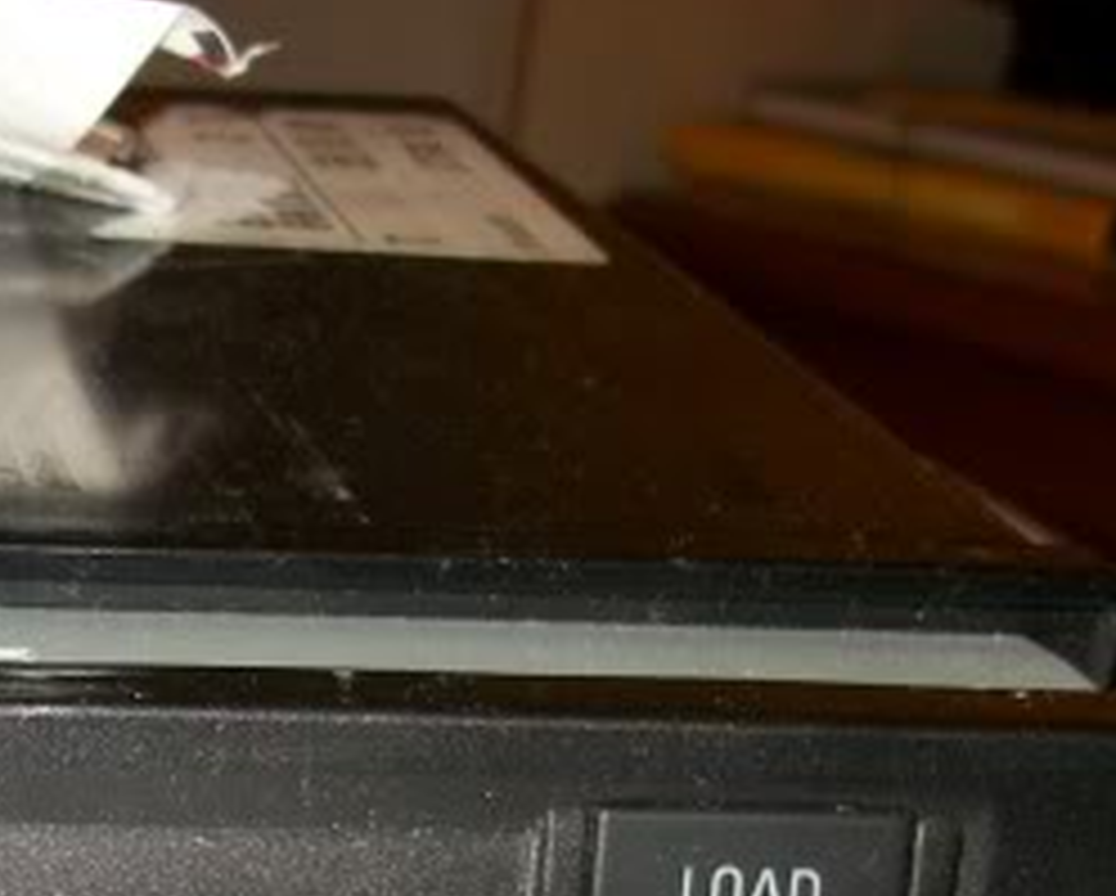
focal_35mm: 107
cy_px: 1117
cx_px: -315
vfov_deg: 13.9
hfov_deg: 16.9
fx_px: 3538
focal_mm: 5.7
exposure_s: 1/40
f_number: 2.9
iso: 125
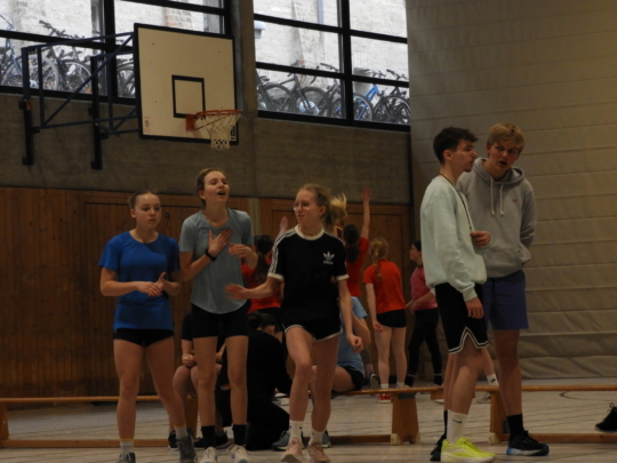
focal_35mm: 135
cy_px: 232
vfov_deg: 11.0
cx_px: 308
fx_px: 2406
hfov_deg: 14.6
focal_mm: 24.2
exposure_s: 1/100
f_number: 5
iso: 400
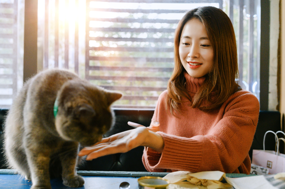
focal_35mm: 35
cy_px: 94
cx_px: 142
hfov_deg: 54.5
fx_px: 277
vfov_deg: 37.8
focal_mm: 35
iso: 3200
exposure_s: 1/30
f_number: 3.5
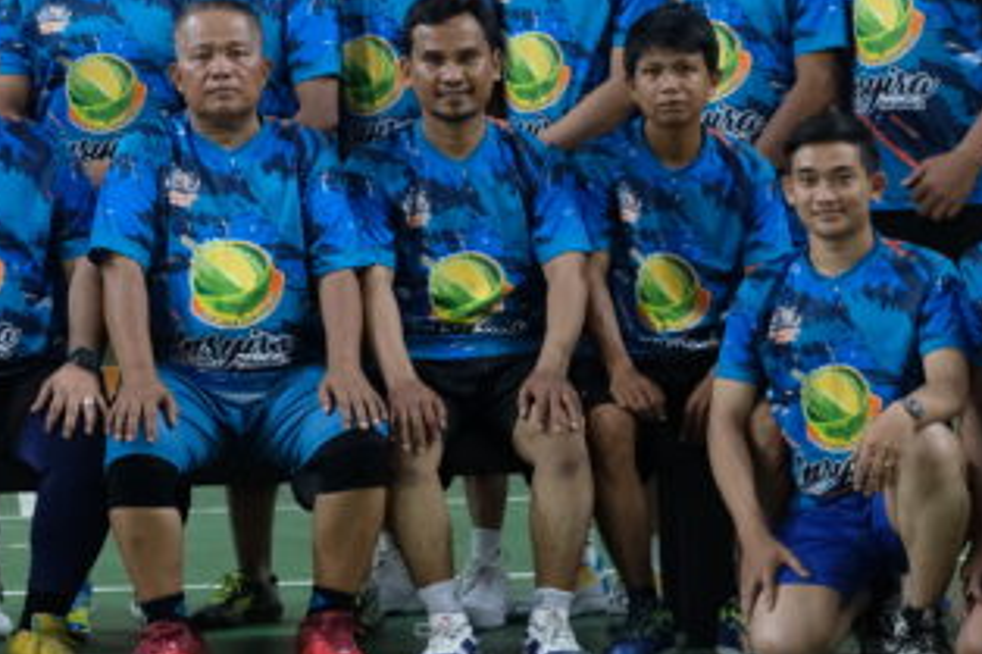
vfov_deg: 7.9
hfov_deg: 11.7
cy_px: -117
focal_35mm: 173
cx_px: -50
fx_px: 4716
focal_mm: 35
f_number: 4
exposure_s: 1/80
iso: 2000
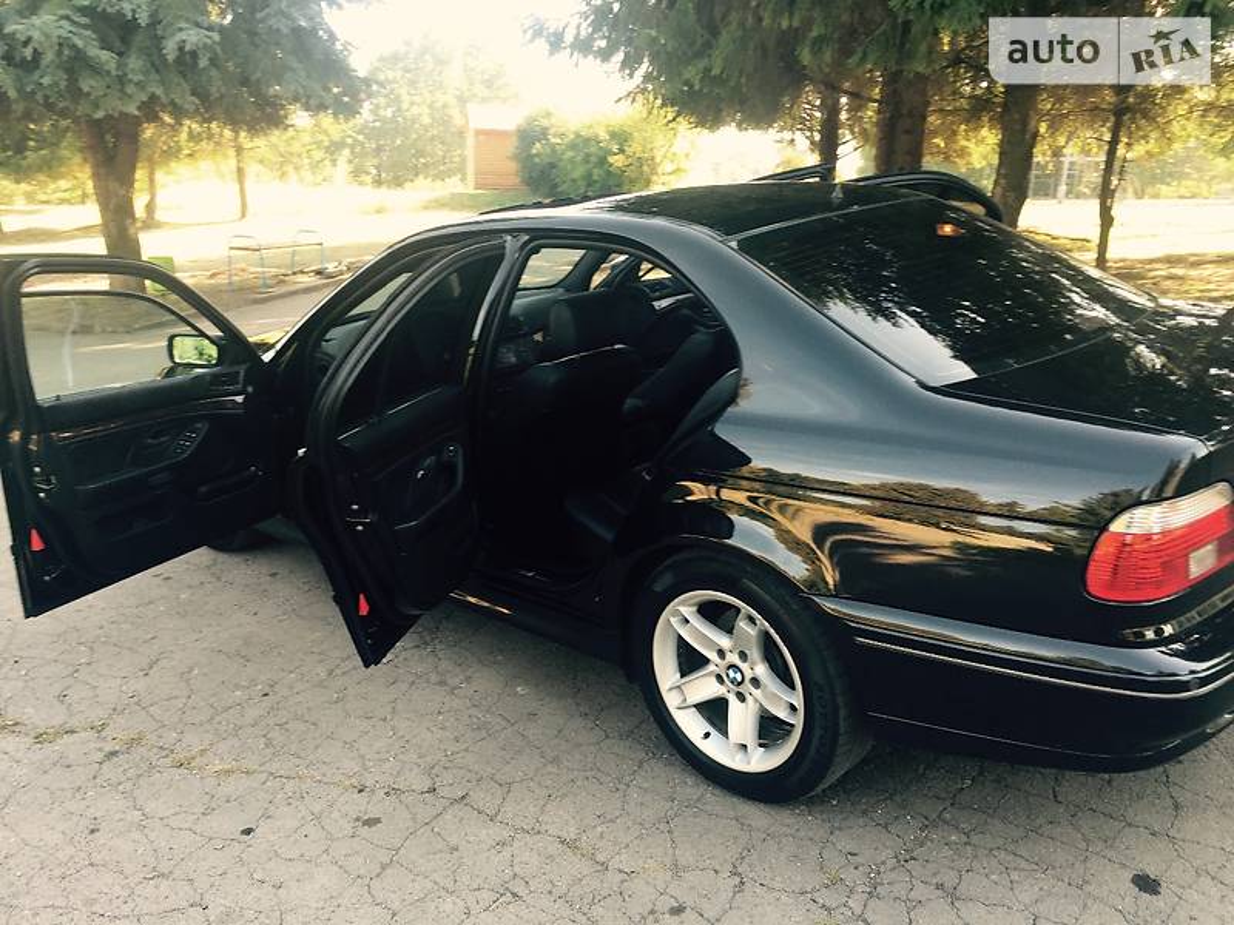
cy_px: 462
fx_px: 1034
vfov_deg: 48.2
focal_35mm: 29
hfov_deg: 61.7
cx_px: 617
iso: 40
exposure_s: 1/100
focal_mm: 4.2
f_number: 2.2
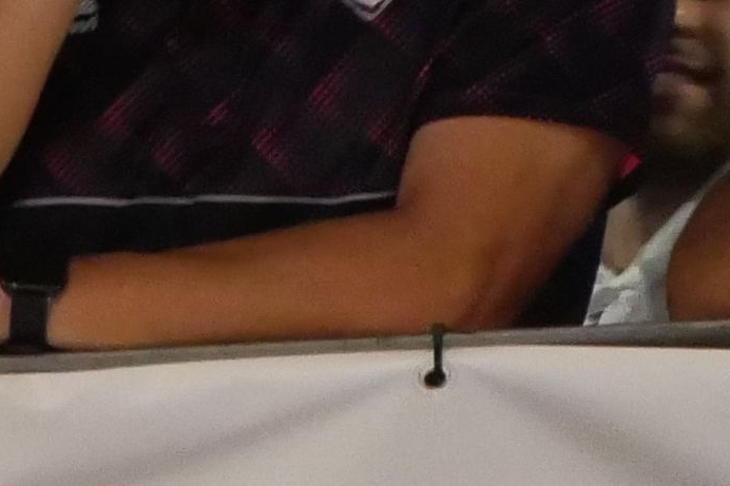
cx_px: 333
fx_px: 14839
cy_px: 443
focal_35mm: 732
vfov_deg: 1.9
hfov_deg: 2.8
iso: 3200
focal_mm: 53
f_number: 5.6
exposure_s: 1/13
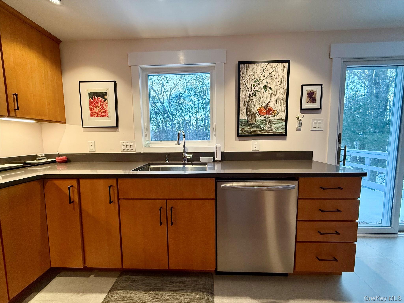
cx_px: 202
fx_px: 163
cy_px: 152
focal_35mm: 14
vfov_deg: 85.7
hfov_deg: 102.1
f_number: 2.2
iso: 160
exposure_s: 1/120
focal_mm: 2.22
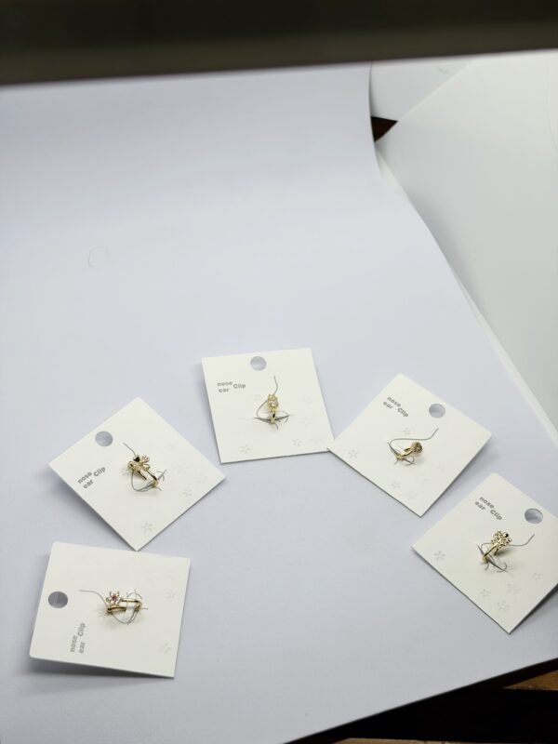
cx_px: 279
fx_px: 1118
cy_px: 372
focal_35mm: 52
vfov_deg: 36.8
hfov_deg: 28.0
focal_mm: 5.96
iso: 32
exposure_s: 1/417
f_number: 1.6
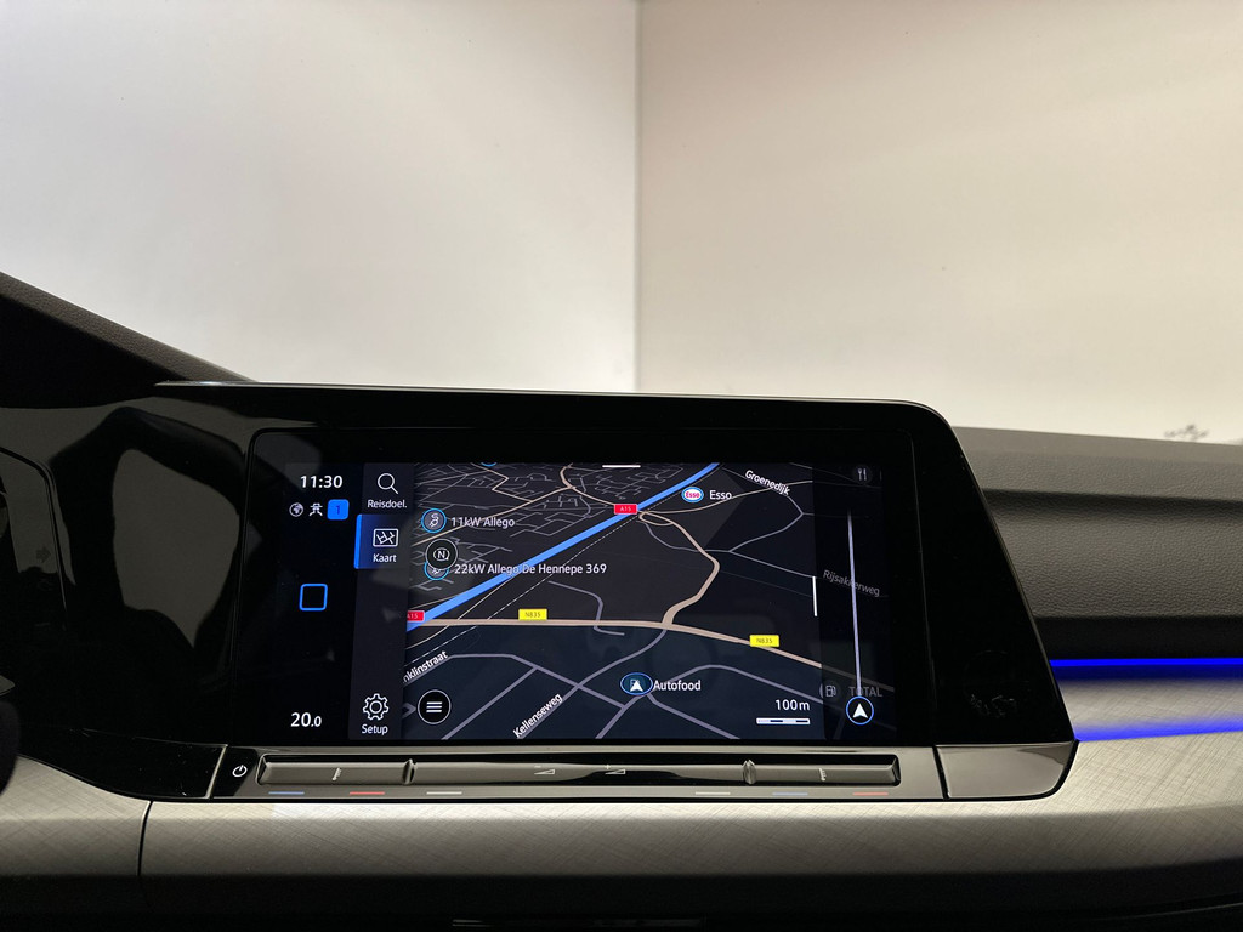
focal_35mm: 24
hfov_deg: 71.6
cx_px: 622
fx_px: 862
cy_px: 466
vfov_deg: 56.8
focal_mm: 6.86
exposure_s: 1/121
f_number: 1.78
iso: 250
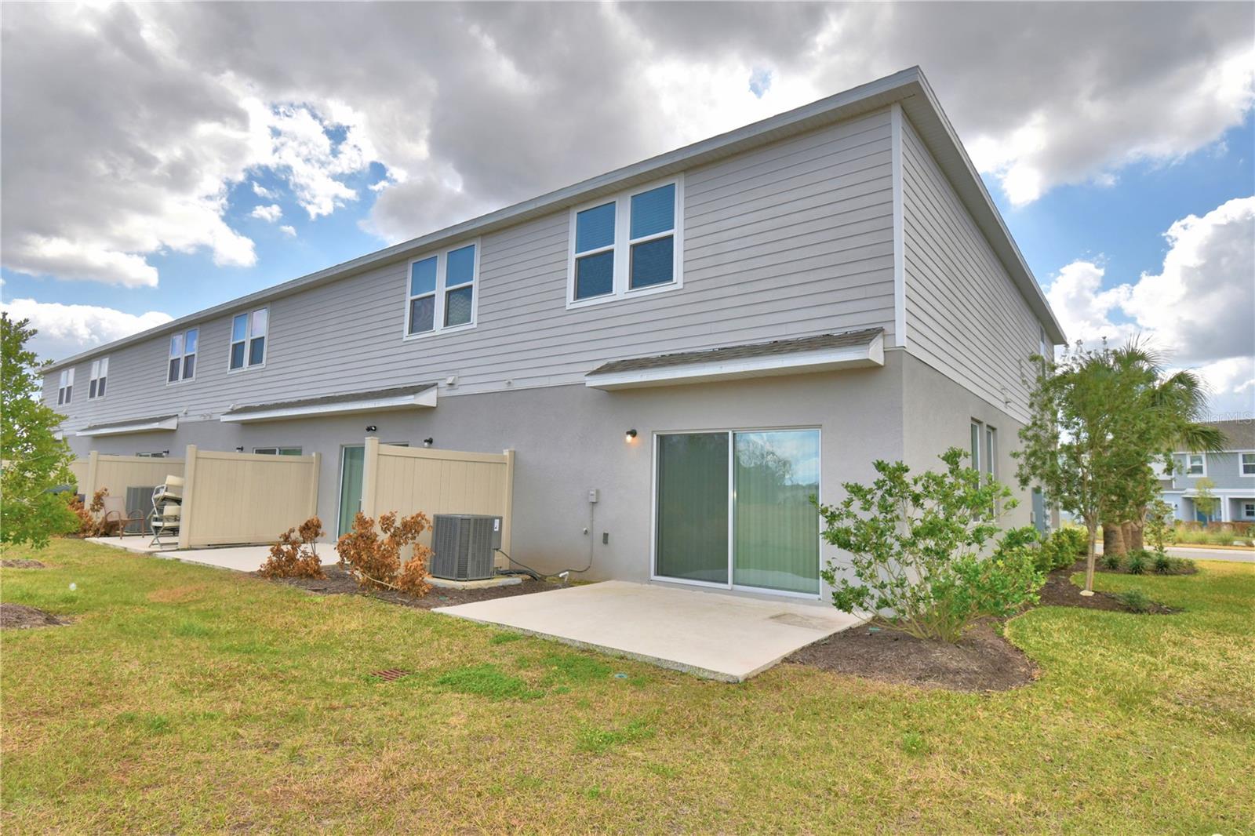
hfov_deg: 86.9
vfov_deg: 64.5
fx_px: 662
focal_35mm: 19
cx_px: 628
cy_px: 418
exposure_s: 1/250
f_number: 9
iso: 100
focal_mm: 13
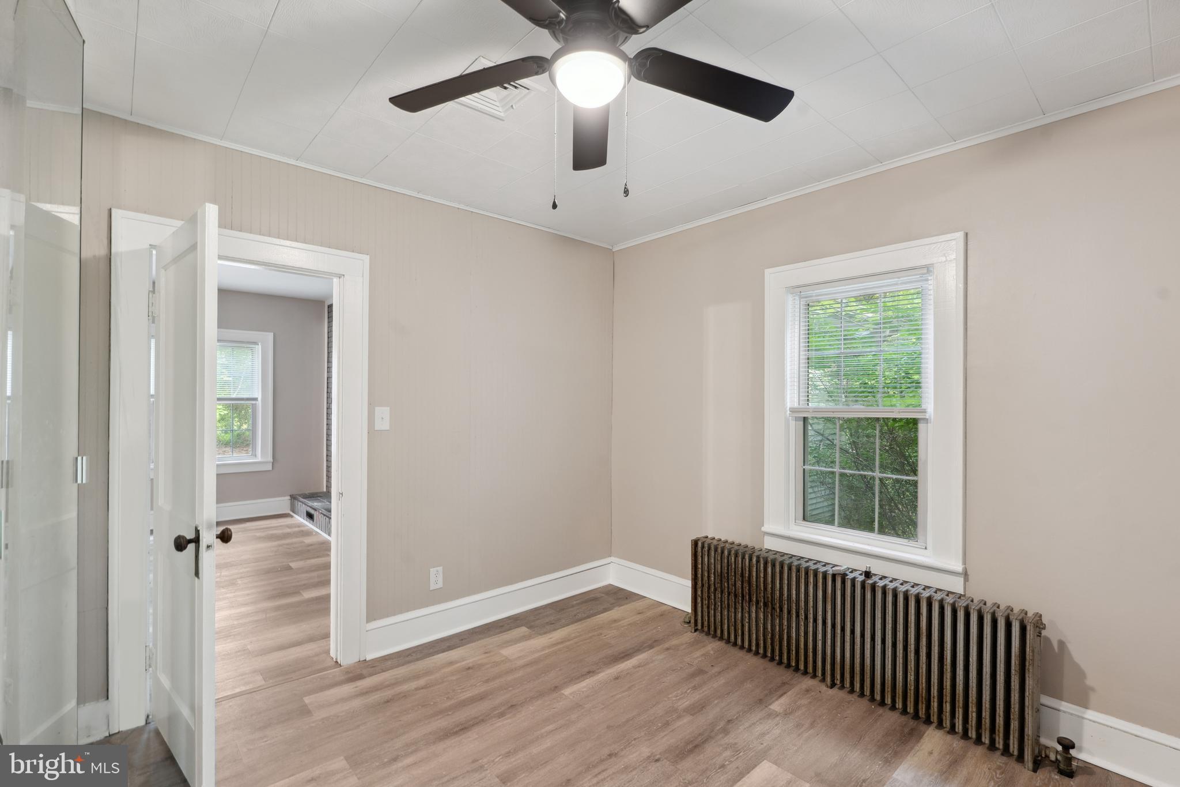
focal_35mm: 16
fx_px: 524
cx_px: 590
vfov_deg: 73.7
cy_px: 394
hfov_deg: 96.7
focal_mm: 16
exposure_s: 2.5
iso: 200
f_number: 8
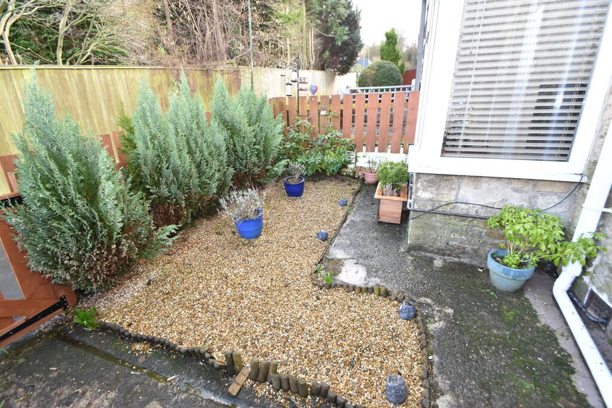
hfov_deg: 100.4
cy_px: 204
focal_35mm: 15
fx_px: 255
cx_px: 306
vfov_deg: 77.3
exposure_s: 1/125
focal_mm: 10
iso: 560
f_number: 5.6
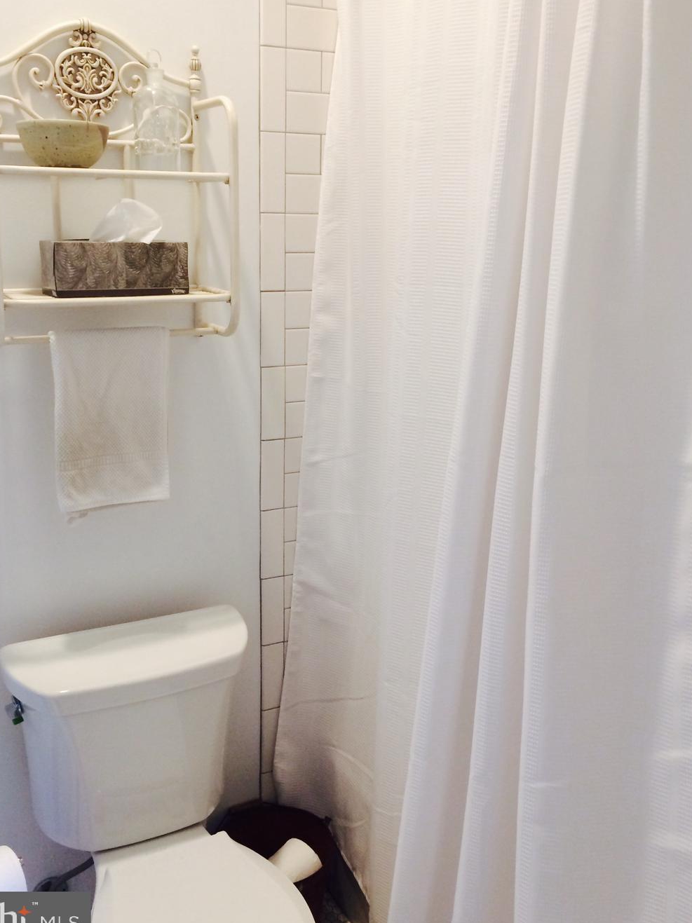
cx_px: 320
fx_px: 933
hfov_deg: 40.7
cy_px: 411
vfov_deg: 52.5
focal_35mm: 35
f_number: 2.2
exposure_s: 1/30
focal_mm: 4.12
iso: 80
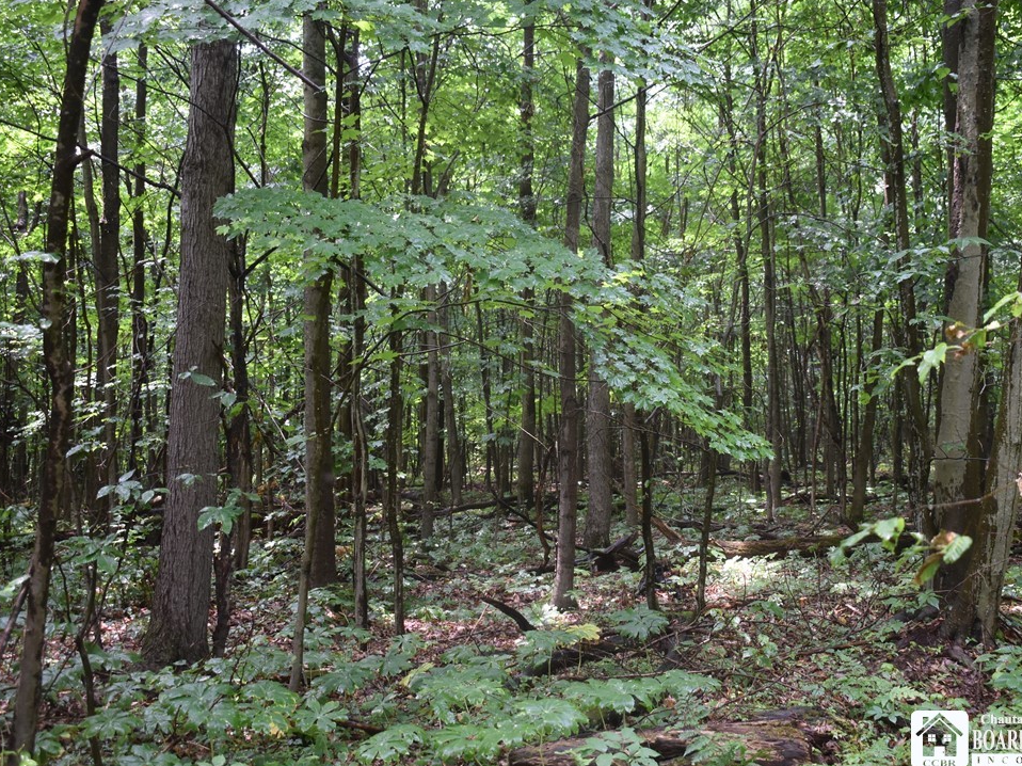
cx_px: 563
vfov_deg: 29.7
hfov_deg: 38.9
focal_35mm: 49
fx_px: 1446
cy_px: 382
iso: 560
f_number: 4.2
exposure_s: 1/60
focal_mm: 30
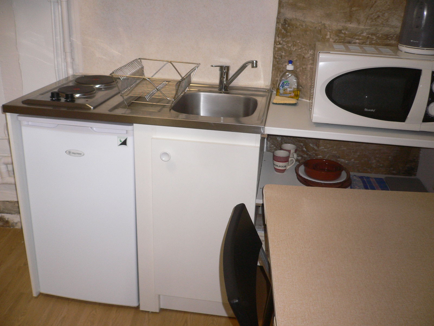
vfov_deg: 40.7
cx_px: 217
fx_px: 439
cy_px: 163
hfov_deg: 52.6
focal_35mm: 35
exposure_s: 1/60
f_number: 2.8
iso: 150
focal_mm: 5.8
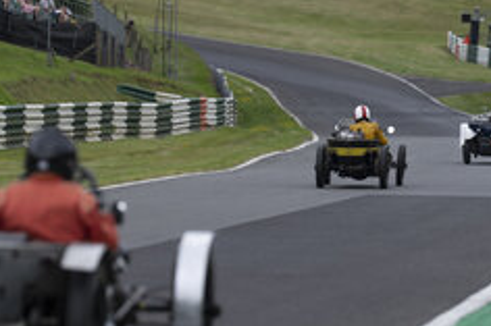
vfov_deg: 4.3
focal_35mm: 320
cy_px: 194
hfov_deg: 6.4
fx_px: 4361
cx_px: 287
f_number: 5.6
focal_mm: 151
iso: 100
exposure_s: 1/400
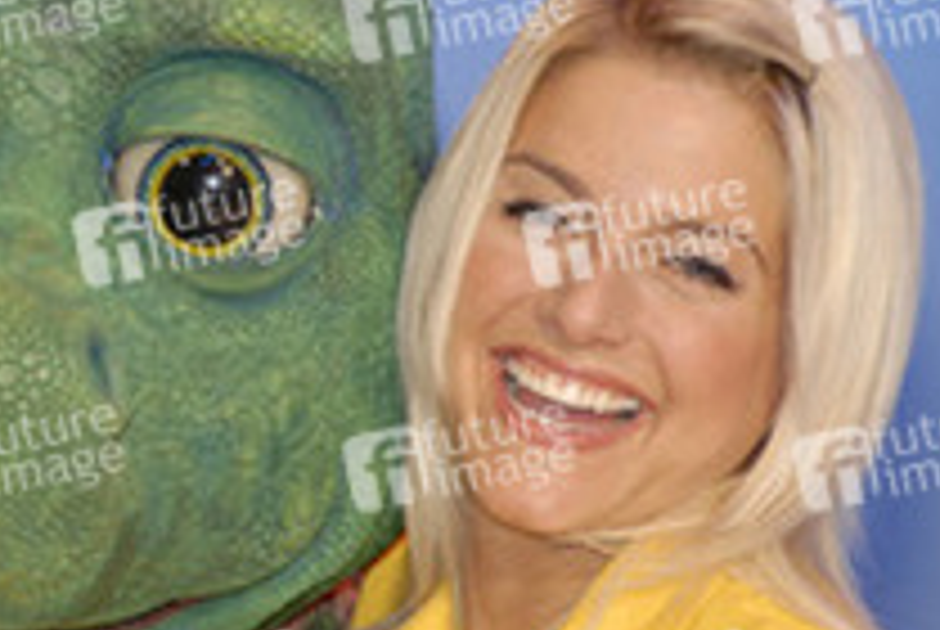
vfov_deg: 2.1
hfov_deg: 3.2
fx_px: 16839
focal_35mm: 644
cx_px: 63
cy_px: 122
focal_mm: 200
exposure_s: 1/60
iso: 400
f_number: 5.6
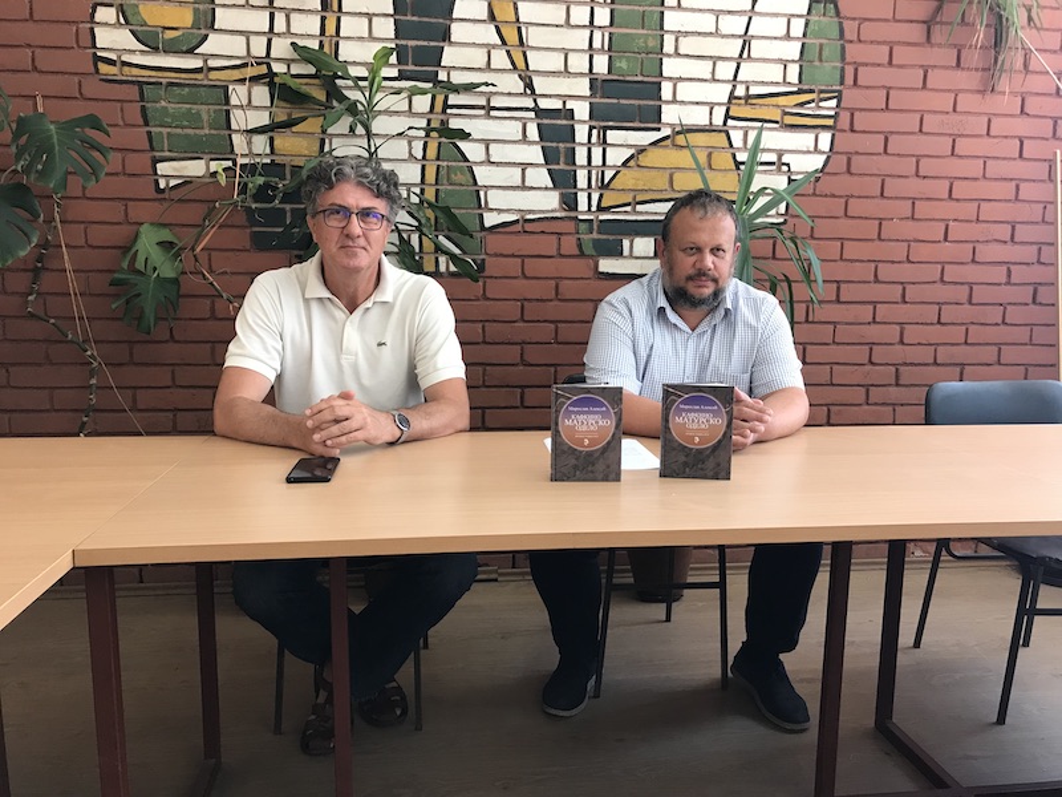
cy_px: 398
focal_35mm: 28
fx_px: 859
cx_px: 531
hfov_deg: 63.4
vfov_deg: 49.7
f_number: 1.8
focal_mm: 3.99
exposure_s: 1/20
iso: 40
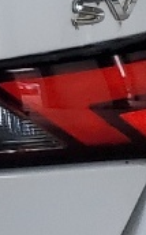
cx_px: -596
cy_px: 127
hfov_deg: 4.4
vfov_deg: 8.2
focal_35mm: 257
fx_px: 1642
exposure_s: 1/417
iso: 50
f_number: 1.5
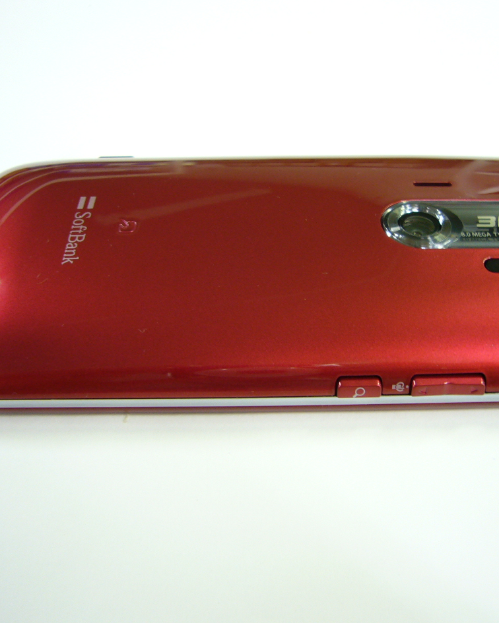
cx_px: 278
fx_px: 683
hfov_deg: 40.1
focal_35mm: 37
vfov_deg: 49.1
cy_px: 313
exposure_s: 1/8
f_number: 2.8
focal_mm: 4.6
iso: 100
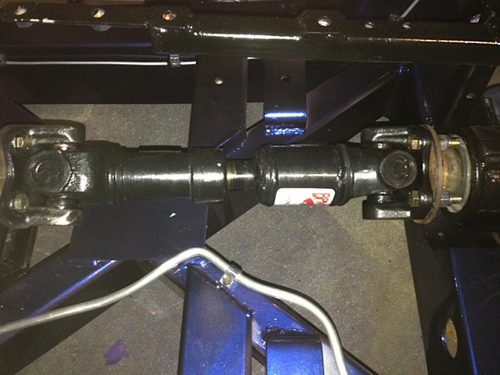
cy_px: 188
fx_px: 477
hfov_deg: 55.4
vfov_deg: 42.9
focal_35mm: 33
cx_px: 250
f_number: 2.4
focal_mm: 4.13
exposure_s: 1/16
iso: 250
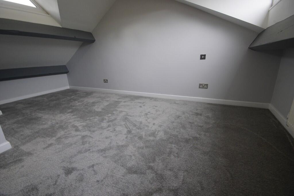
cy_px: 98
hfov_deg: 100.4
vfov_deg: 77.3
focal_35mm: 15
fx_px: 123
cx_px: 147
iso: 250
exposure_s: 1/13
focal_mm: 10
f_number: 11
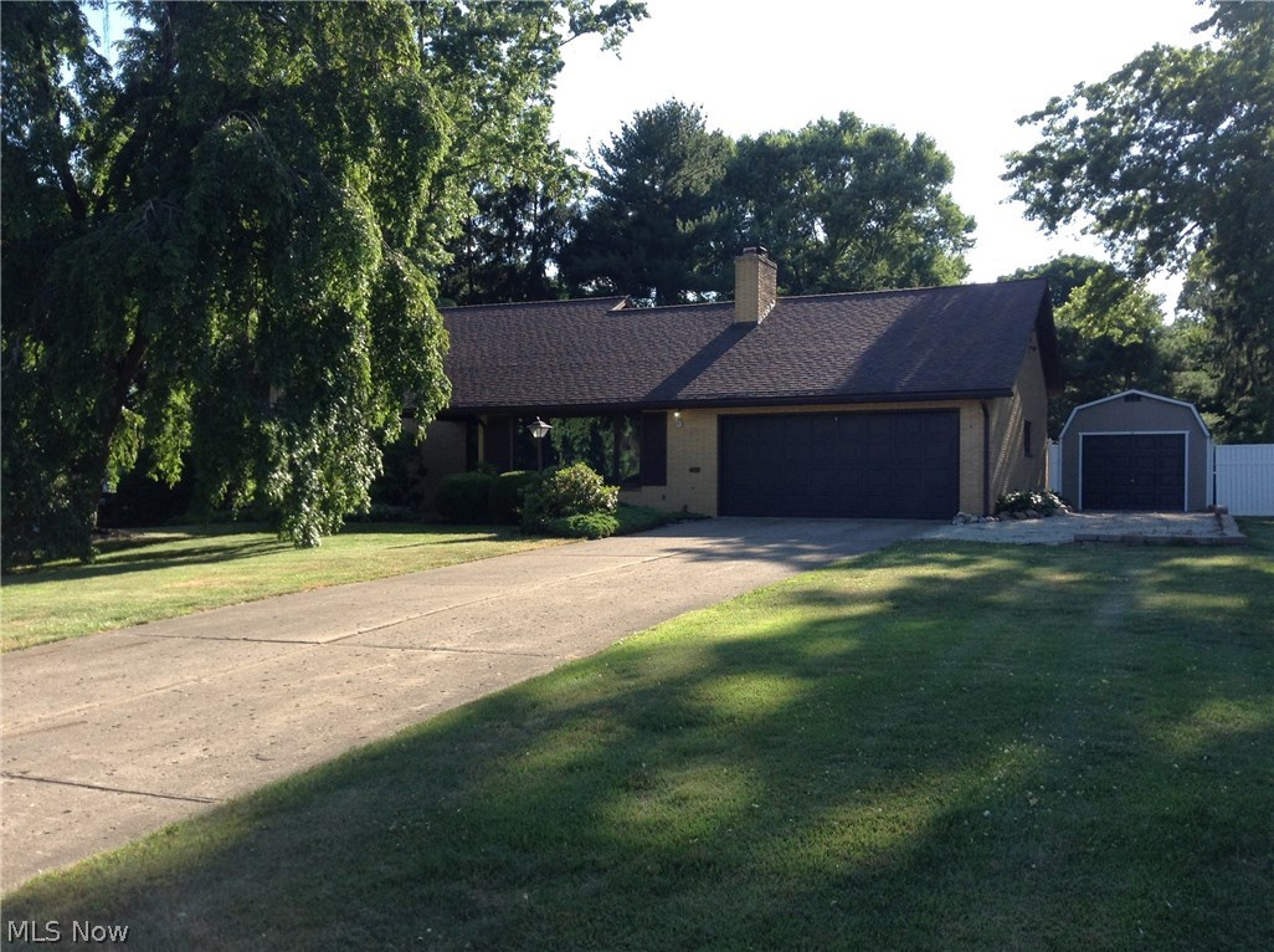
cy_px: 476
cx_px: 637
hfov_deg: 55.4
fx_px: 1213
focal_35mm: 33
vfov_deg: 42.8
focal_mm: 3.3
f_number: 2.4
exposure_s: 1/343
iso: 25
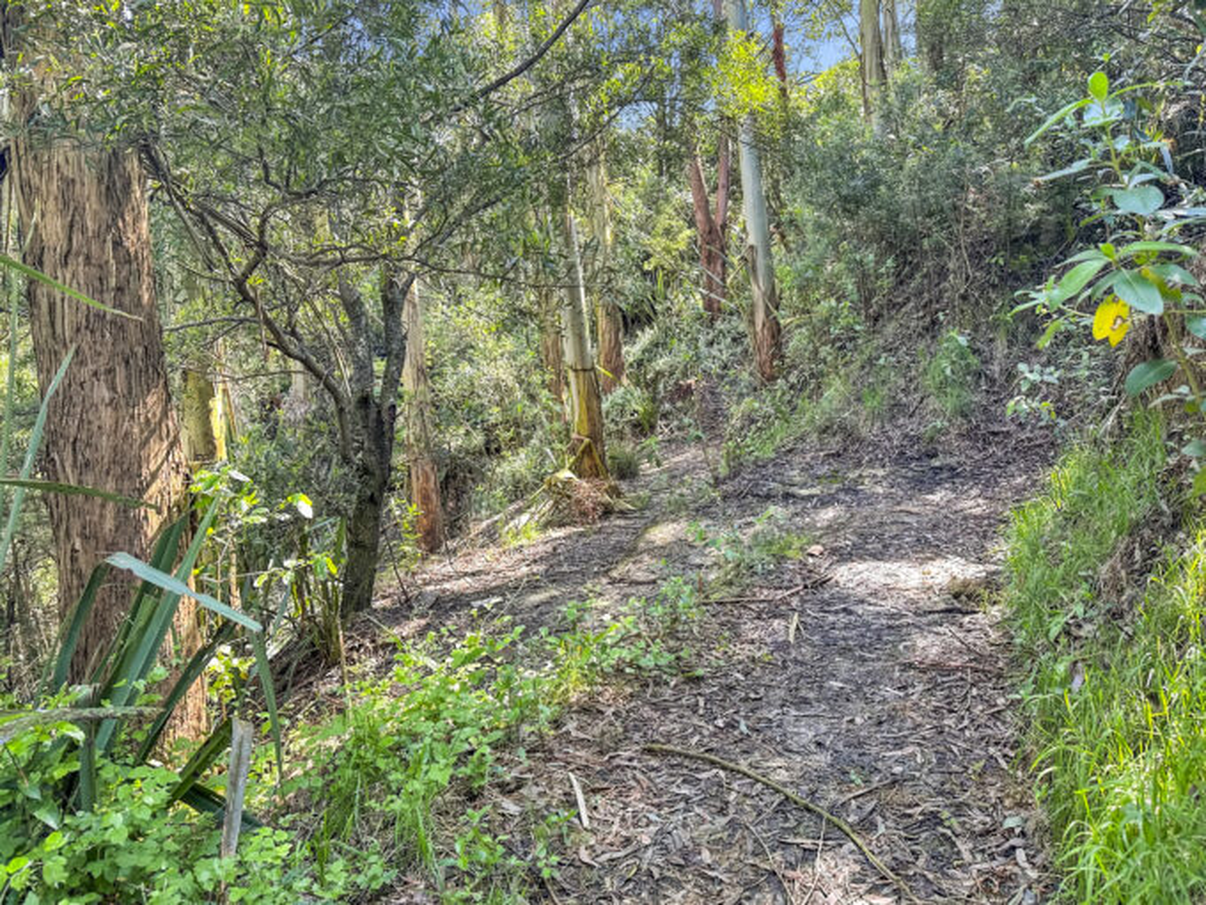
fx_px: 836
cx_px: 603
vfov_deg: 56.8
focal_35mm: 24
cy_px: 452
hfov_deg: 71.6
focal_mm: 6.86
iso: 80
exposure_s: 1/120
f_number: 1.8
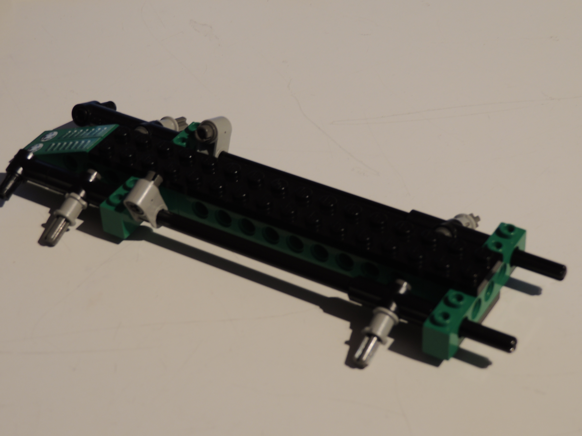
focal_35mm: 85
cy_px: 218
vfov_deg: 17.4
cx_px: 291
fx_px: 1429
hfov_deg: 23.0
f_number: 4
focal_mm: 15.1
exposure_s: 1/3
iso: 100
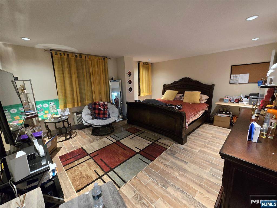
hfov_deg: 106.2
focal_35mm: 13
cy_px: 104
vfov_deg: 89.9
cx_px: 138
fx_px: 104
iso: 1000
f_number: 2.2
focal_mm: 2.2
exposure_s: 1/60
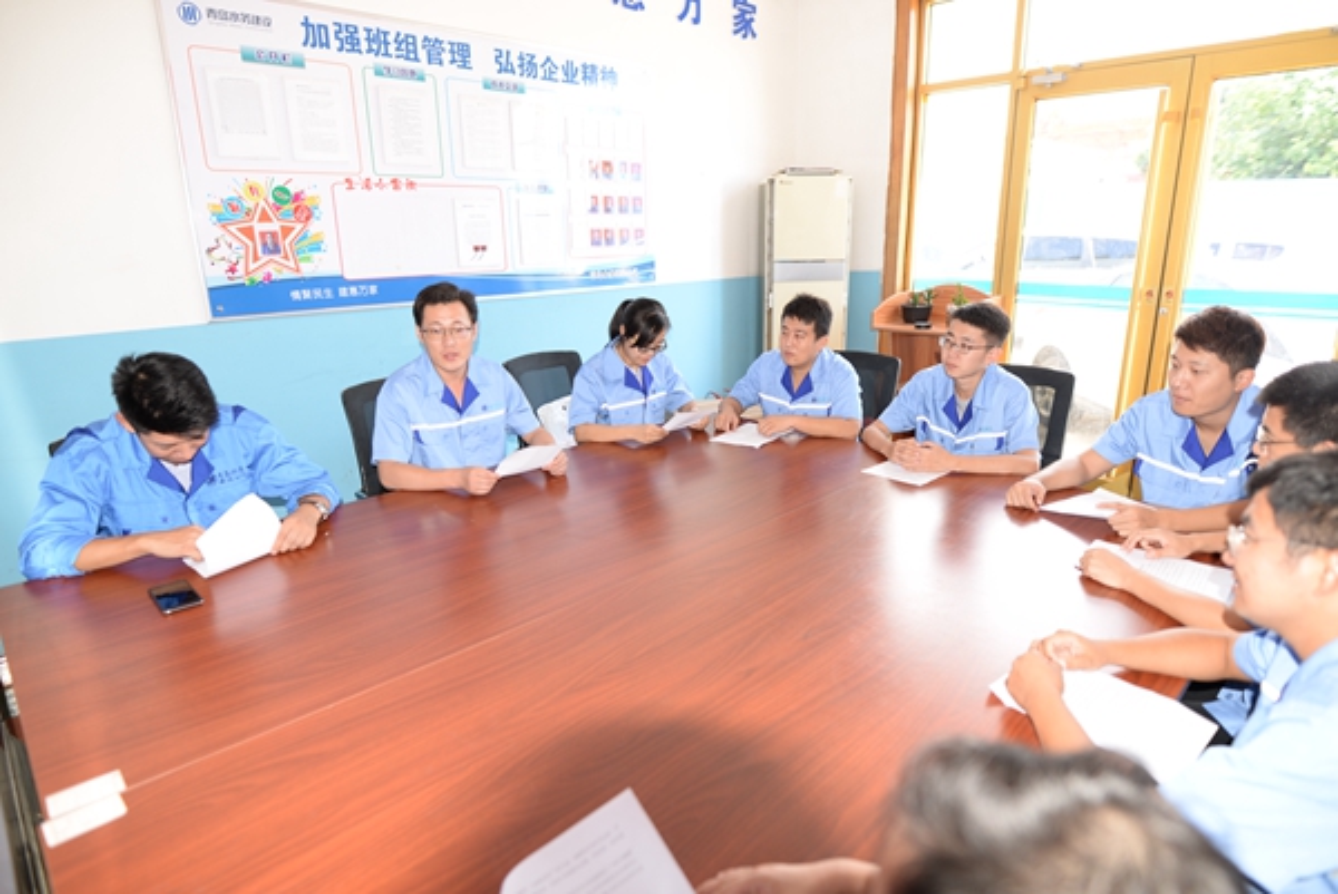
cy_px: 447
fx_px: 744
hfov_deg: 83.9
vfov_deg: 62.0
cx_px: 669
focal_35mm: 20
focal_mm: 20
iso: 100
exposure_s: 1/80
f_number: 2.2
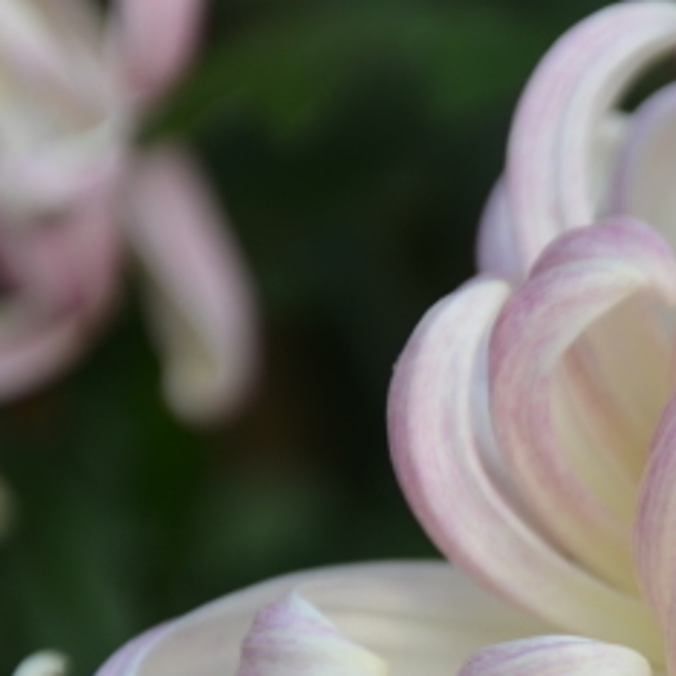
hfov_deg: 3.0
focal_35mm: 584
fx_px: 12900
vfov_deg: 3.0
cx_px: 1118
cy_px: 800
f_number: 5.6
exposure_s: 1/125
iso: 100
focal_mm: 105
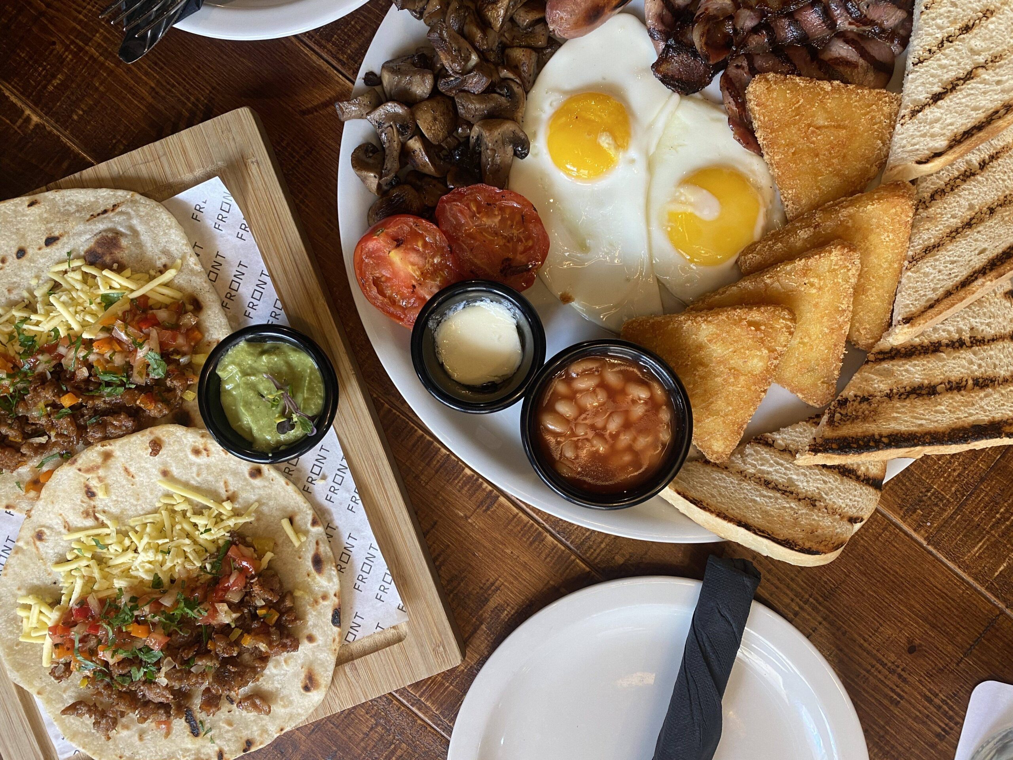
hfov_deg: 67.3
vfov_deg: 53.1
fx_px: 761
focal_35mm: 26
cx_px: 506
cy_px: 380
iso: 80
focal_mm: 4.25
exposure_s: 1/50
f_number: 1.8
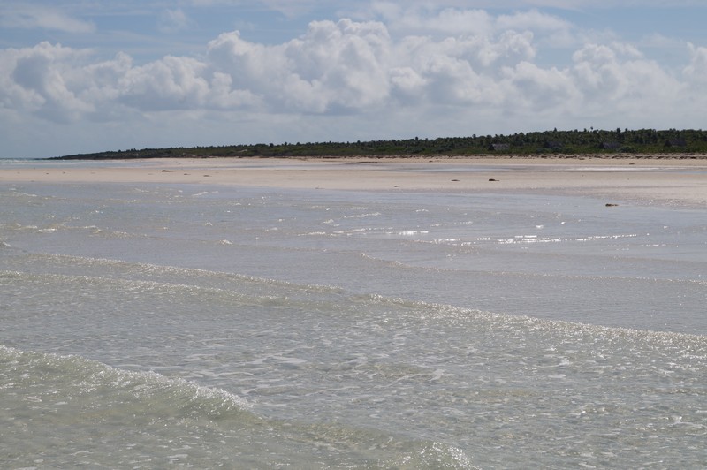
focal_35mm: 82
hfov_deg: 24.6
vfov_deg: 16.5
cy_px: 235
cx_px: 354
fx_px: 1619
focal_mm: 55
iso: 100
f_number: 13
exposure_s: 1/400
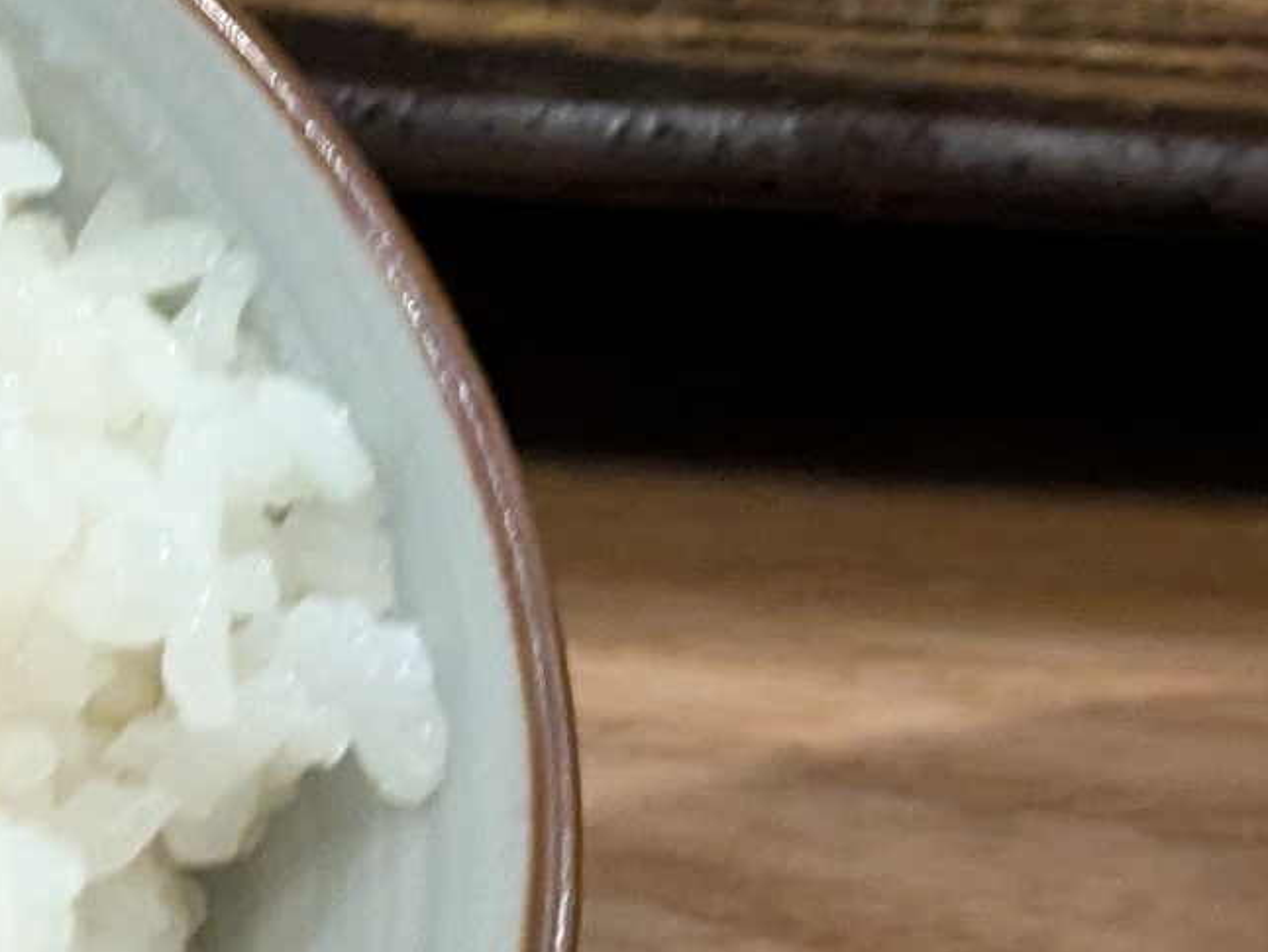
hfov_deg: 10.7
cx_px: -563
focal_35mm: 179
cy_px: 324
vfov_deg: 8.3
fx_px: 6559
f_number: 1.89
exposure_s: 1/24
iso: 705
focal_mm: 5.43
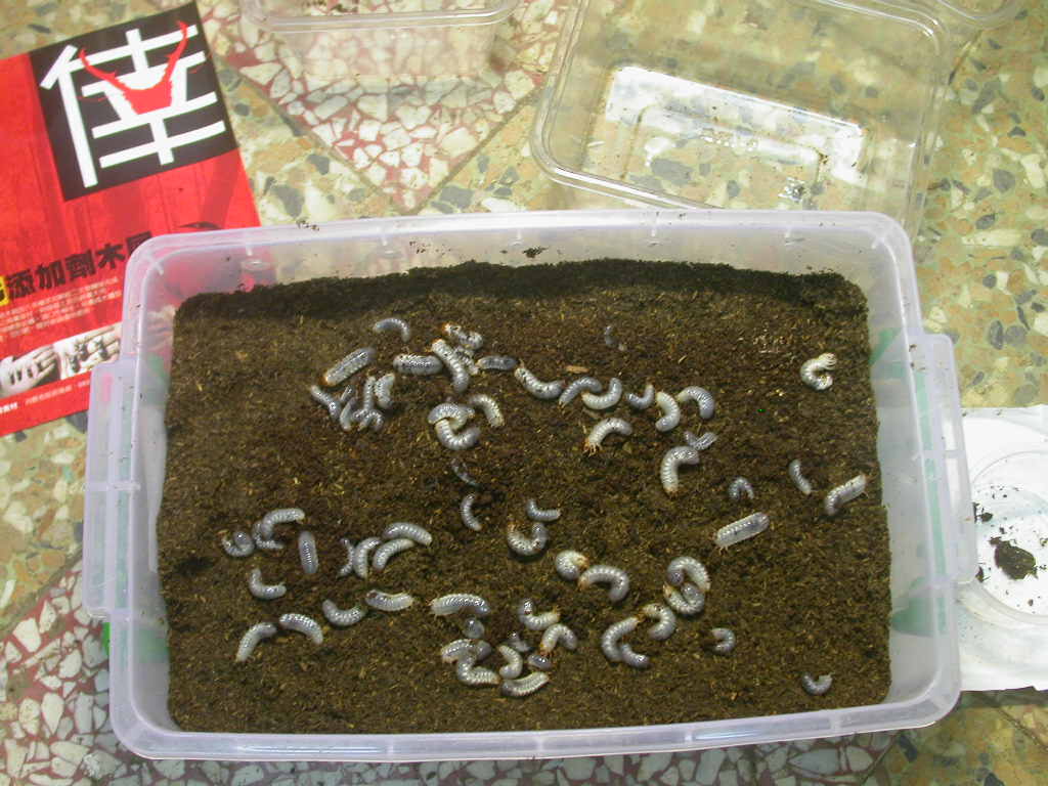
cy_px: 393
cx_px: 524
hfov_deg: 38.9
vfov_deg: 29.7
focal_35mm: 49
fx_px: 1483
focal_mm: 10.2
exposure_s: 1/8.2
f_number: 2.8
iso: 100
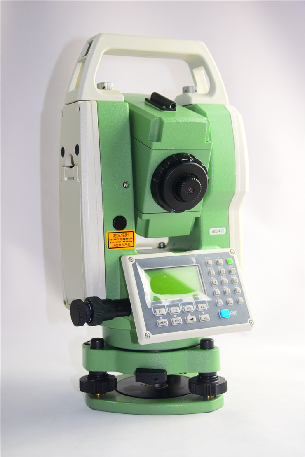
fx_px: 762
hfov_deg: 22.6
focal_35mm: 60
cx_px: 152
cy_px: 228
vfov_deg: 33.4
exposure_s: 1/125
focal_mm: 40
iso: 640
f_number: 5.6
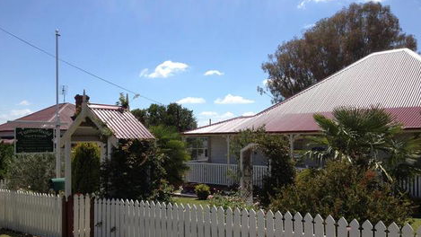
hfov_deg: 51.6
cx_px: 213
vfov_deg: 30.4
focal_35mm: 39
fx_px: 435
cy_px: 136
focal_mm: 4.28
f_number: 2.4
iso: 50
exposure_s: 1/2208
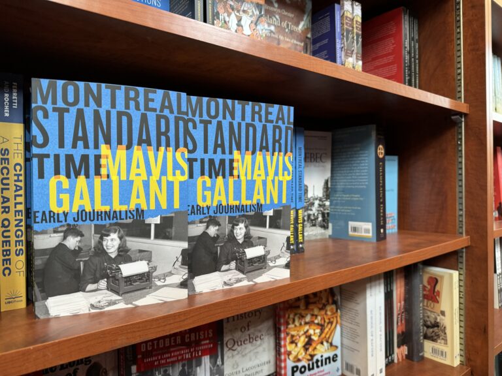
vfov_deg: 56.8
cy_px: 188
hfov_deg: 71.6
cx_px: 251
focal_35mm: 24
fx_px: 348
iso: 200
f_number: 1.78
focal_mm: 6.76
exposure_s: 1/60
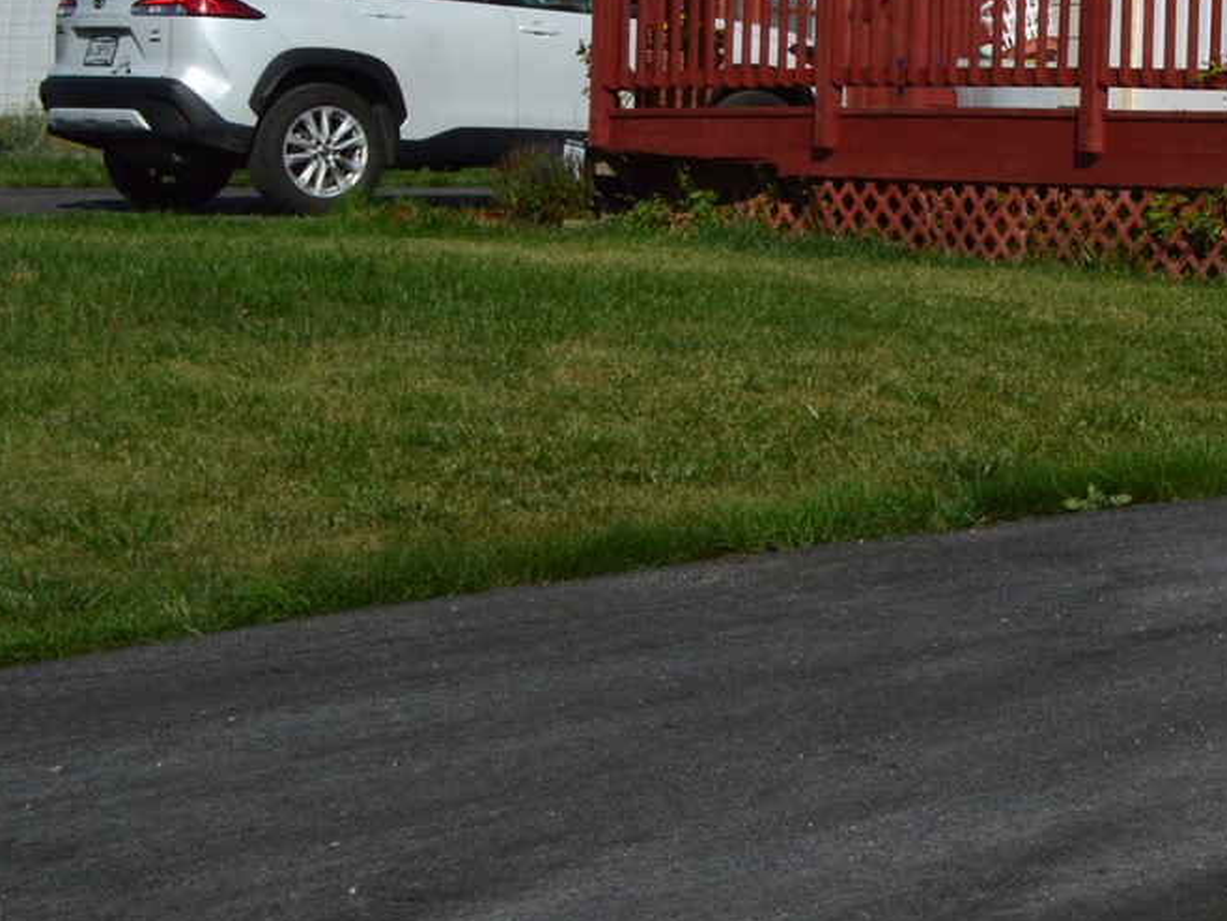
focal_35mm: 105
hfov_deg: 16.6
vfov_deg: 13.7
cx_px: 1982
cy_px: -170
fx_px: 3723
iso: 360
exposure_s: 1/500
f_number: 11
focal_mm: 22
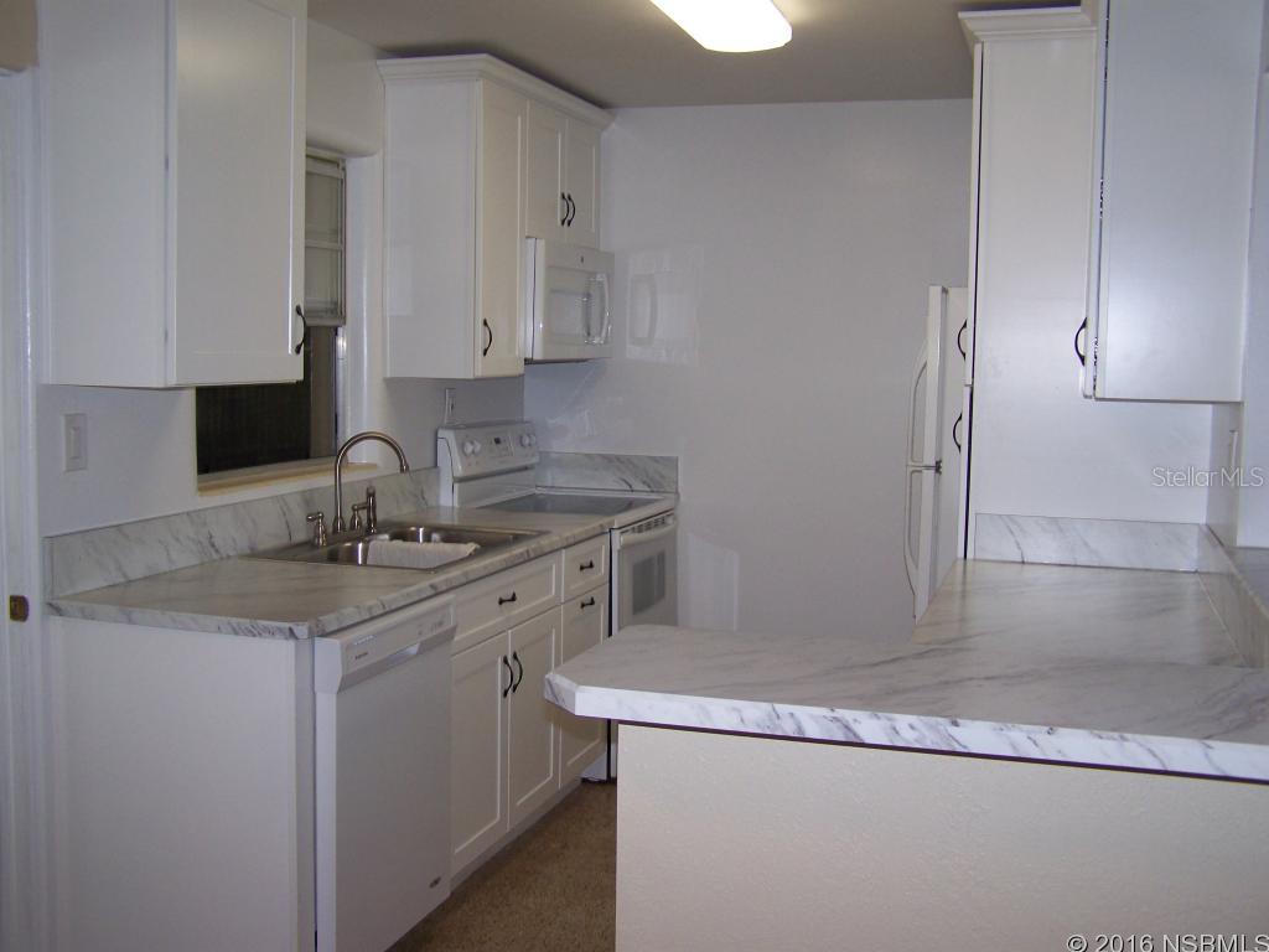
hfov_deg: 49.0
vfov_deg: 37.7
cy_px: 476
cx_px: 634
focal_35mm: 38
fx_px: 1393
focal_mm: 6.3
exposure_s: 1/60
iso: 80
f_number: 2.8
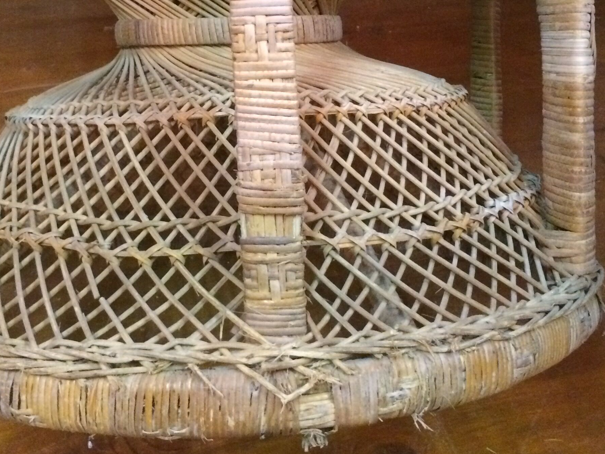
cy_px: 127
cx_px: 253
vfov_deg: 27.2
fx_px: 926
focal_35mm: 53
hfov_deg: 36.1
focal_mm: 4.15
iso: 400
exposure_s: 1/17
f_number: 2.2
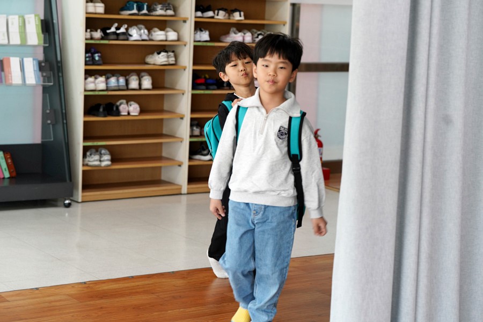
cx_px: 242
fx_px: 1073
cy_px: 161
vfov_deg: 17.1
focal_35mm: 80
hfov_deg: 25.4
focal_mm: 80
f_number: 4
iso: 1000
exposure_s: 1/160
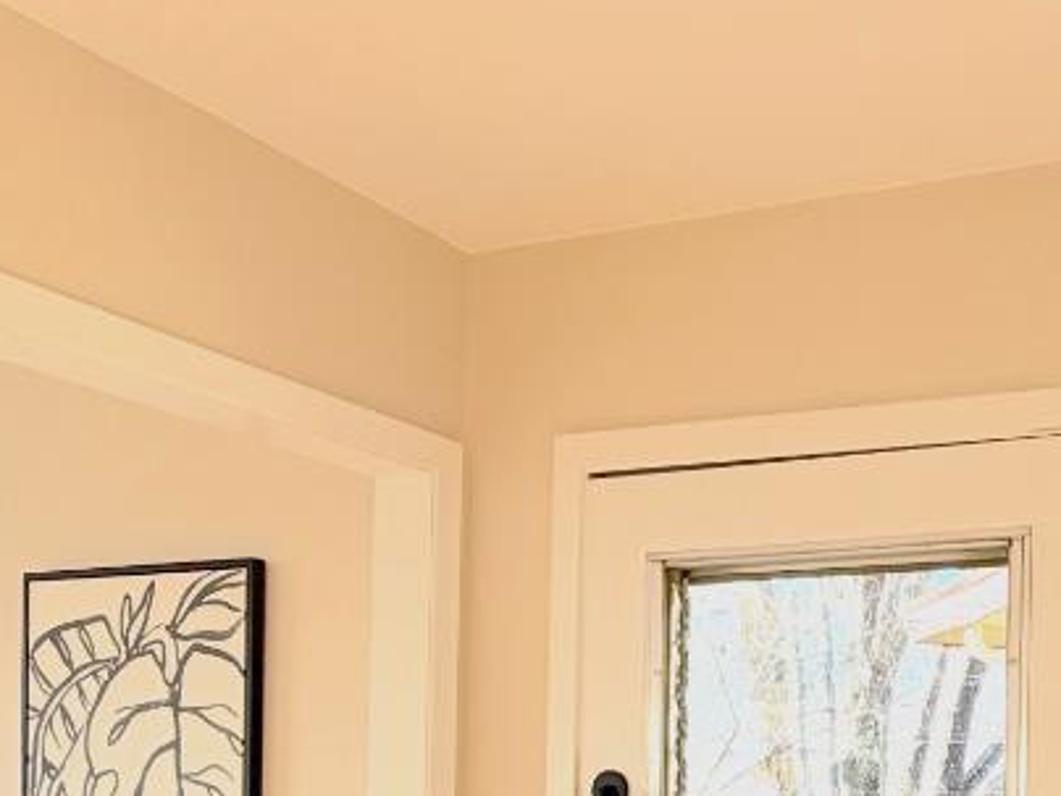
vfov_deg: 26.1
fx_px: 1594
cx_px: 854
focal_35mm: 52
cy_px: 858
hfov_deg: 35.6
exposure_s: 1/258
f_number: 2.2
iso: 40
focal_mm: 2.22
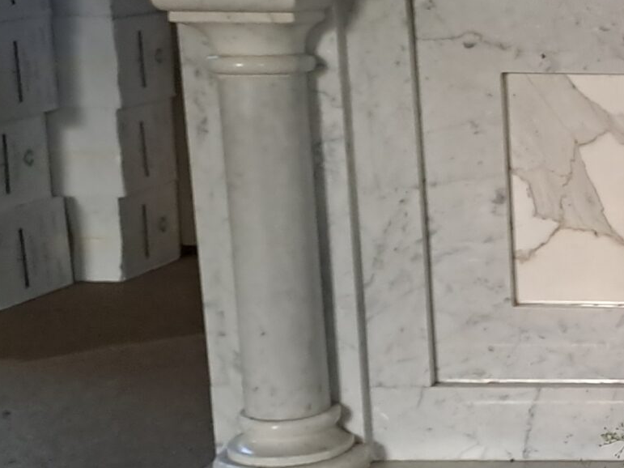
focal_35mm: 83
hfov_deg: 20.5
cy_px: 301
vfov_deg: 17.7
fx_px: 1496
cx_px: 908
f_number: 1.8
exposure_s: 1/20
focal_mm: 4.65
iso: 400
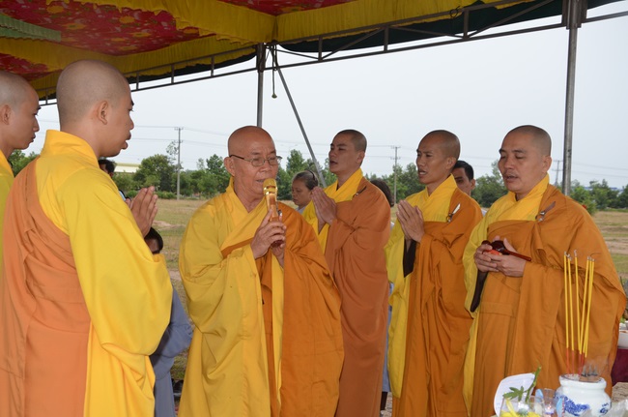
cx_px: 314
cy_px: 208
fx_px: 914
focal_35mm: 52
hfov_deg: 37.9
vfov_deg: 25.7
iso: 640
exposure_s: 1/250
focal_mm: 35
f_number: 8
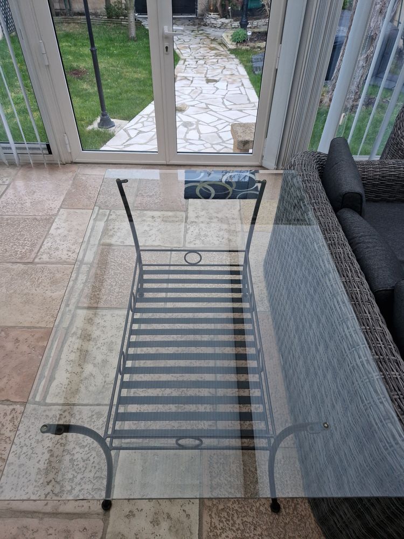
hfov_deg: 58.9
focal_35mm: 23
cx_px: 202
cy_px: 270
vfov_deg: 73.9
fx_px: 358
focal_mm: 5.4
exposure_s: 1/100
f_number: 1.8
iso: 64
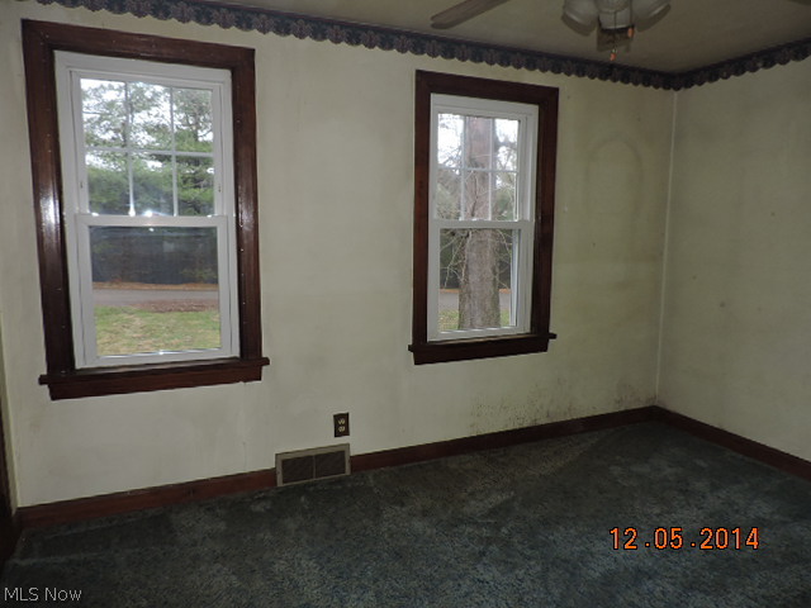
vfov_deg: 56.8
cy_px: 304
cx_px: 406
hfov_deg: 71.6
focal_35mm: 24
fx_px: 562
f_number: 3
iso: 200
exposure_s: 1/30
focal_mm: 4.3
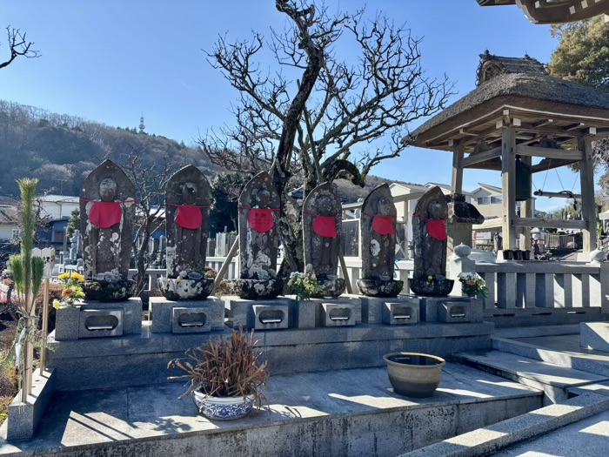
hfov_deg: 67.3
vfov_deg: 53.1
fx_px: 457
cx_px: 304
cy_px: 228
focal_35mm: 26
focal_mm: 5.96
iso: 50
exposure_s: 1/1845
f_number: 1.6
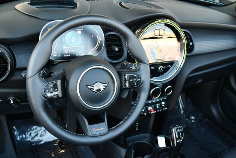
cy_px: 79
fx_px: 289
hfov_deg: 44.5
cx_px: 118
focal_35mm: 44
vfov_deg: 30.6
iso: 800
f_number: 4
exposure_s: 1/250
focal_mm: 22
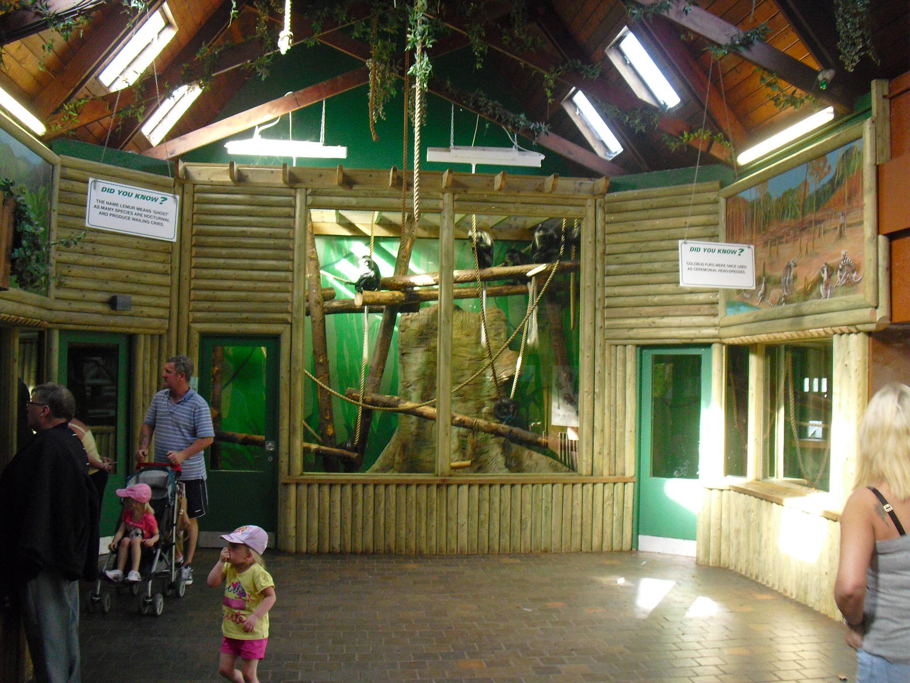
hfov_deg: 51.4
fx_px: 946
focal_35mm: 36
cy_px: 342
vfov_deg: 39.7
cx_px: 455
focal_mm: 6.3
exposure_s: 1/60
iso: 400
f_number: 3.1
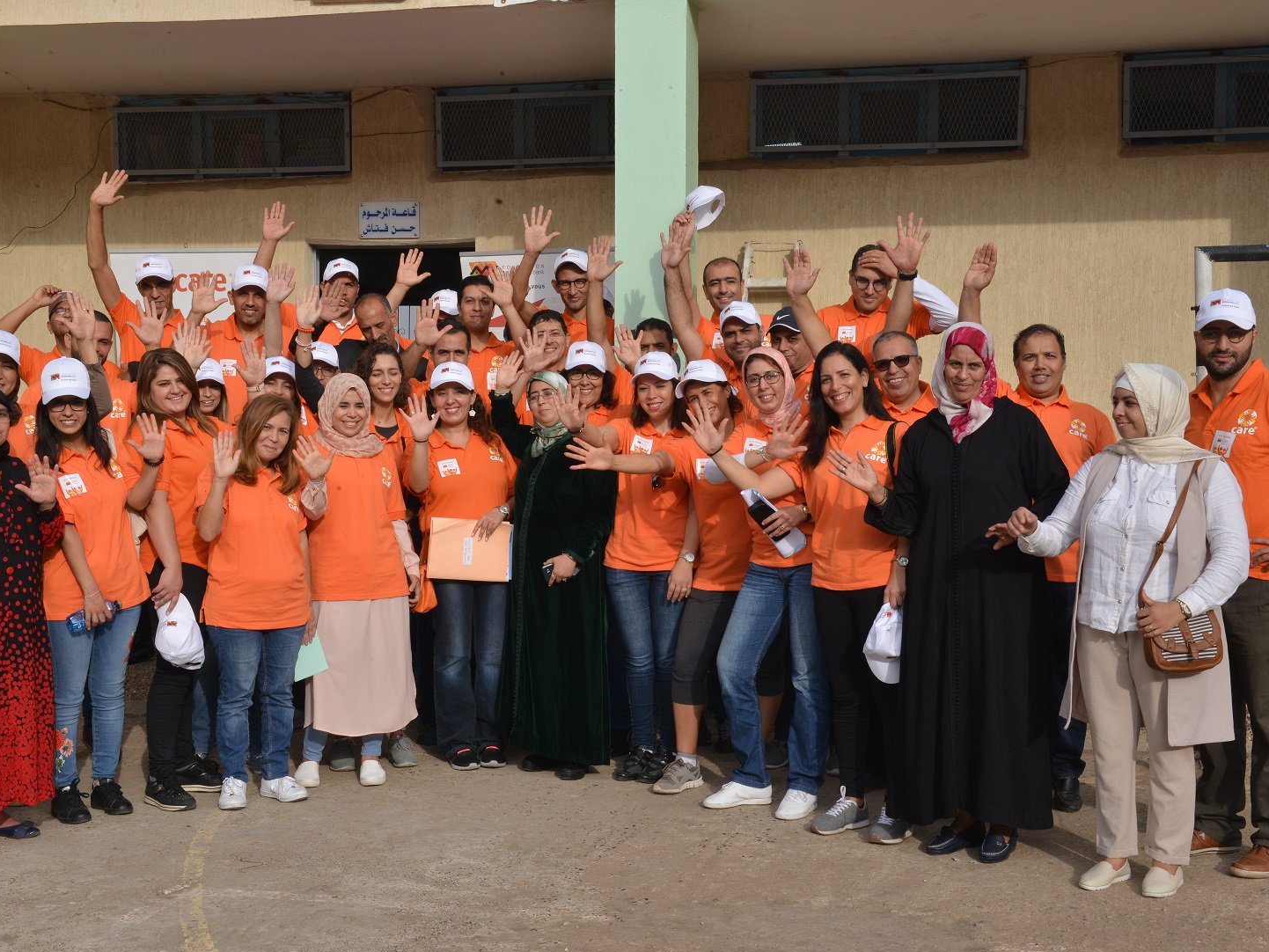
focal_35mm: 53
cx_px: 597
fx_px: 1943
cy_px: 485
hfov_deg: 36.2
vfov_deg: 27.5
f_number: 22
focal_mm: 48
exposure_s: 1/250
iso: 640
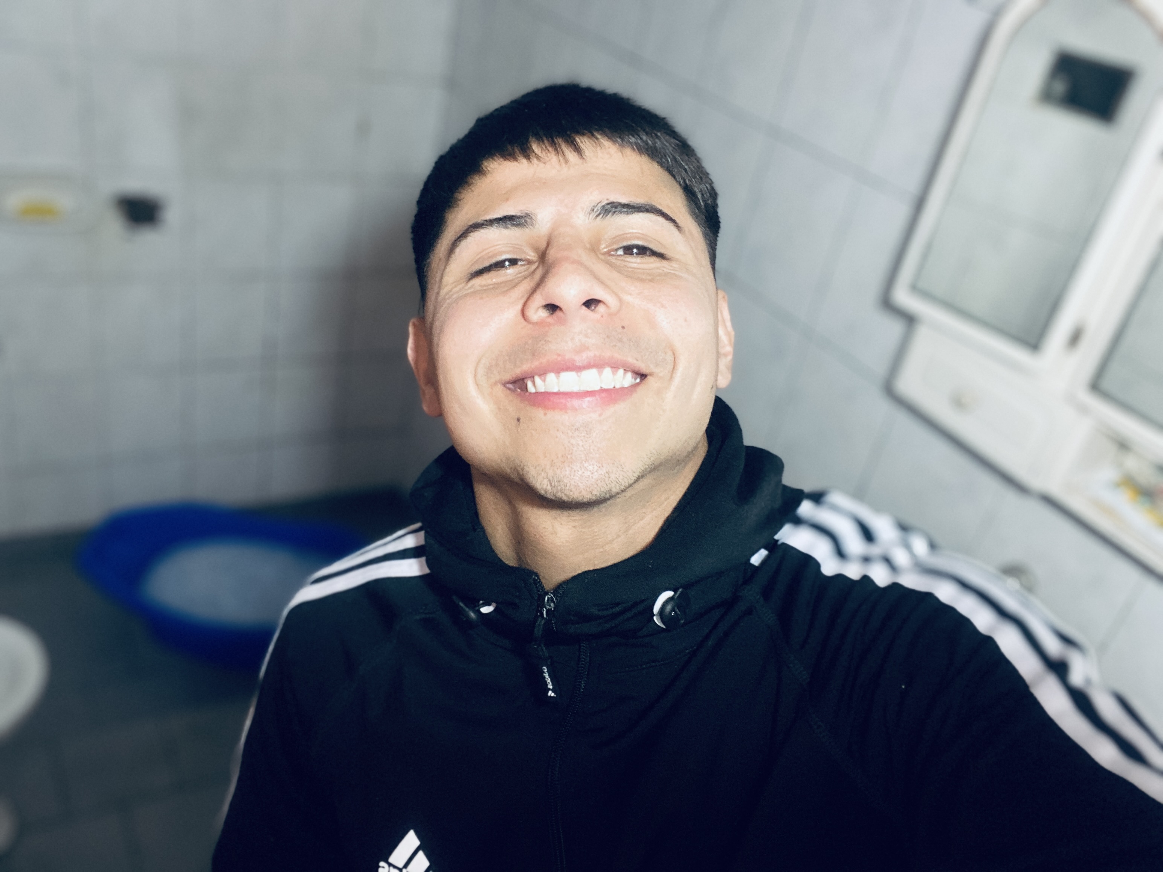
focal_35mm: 30
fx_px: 1008
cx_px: 582
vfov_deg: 46.8
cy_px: 436
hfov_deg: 60.0
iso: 250
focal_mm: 2.71
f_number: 2.2
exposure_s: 1/50
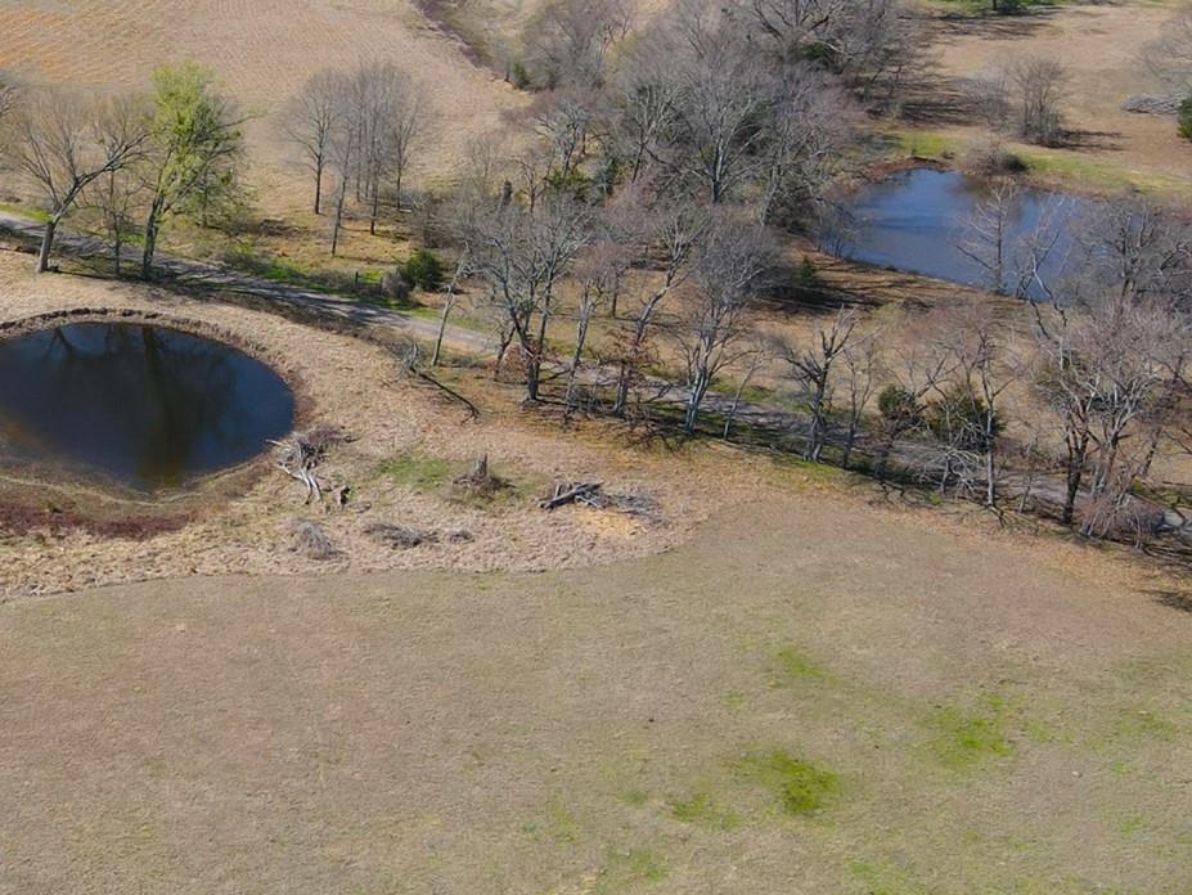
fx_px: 1826
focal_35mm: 53
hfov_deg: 33.5
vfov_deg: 27.5
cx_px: 41
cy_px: 391
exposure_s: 1/500
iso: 100
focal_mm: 4.5
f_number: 2.8
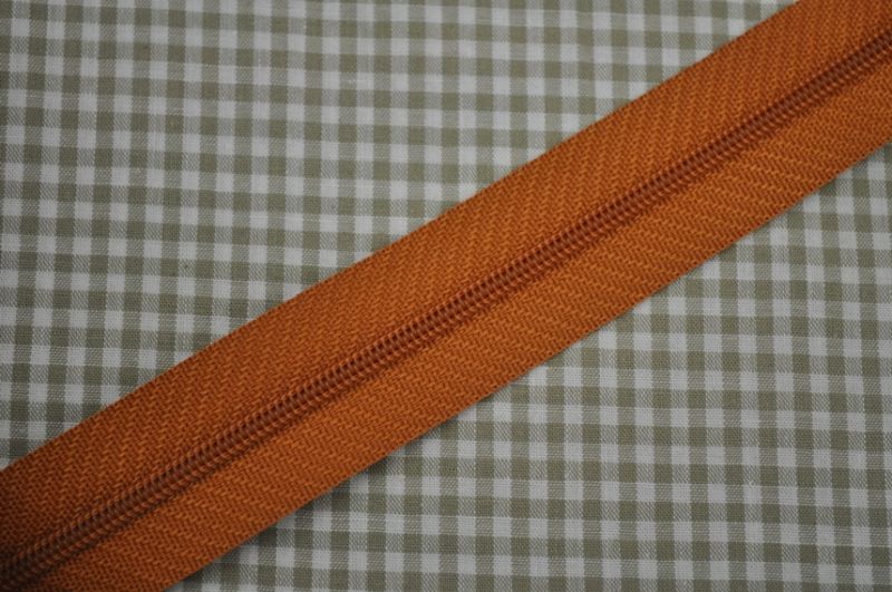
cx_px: 446
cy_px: 296
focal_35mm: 68
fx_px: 1670
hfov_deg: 29.9
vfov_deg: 20.1
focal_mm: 45
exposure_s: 1/60
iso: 560
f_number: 5.3
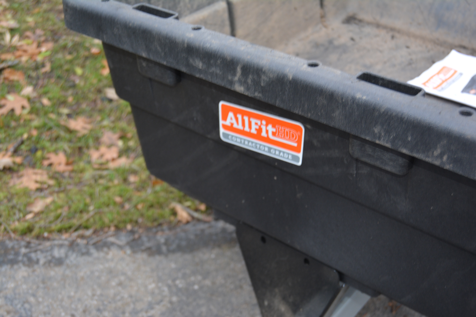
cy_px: 158
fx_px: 615
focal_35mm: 46
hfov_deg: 42.3
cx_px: 238
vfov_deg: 28.9
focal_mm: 31
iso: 400
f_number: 4.2
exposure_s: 1/60
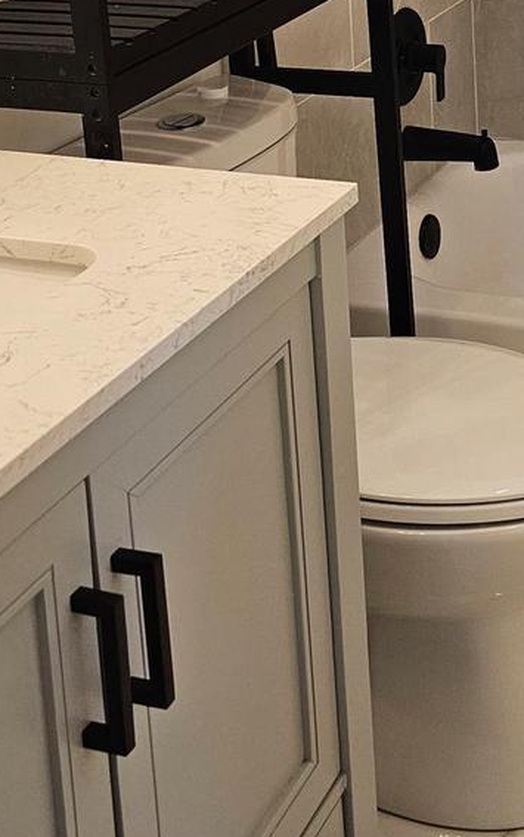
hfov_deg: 18.8
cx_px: 607
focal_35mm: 66
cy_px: -139
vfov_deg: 27.7
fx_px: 1506
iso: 320
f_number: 1.7
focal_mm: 6.3
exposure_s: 1/120
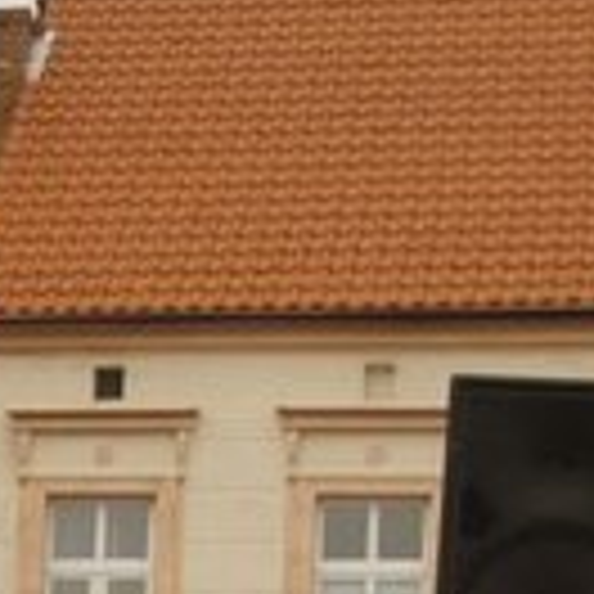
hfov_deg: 9.5
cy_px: 950
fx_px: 3417
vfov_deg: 9.6
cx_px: -477
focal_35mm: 176
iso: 400
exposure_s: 1/160
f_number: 13
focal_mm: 28
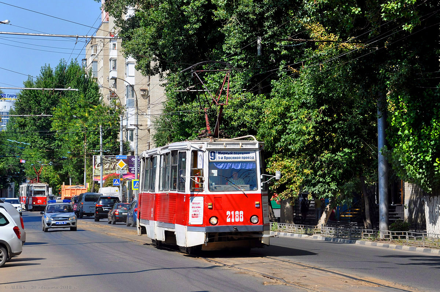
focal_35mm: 99
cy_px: 146
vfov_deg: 13.8
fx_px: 1209
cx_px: 220
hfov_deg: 20.6
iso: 200
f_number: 8
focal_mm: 66
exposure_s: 1/500
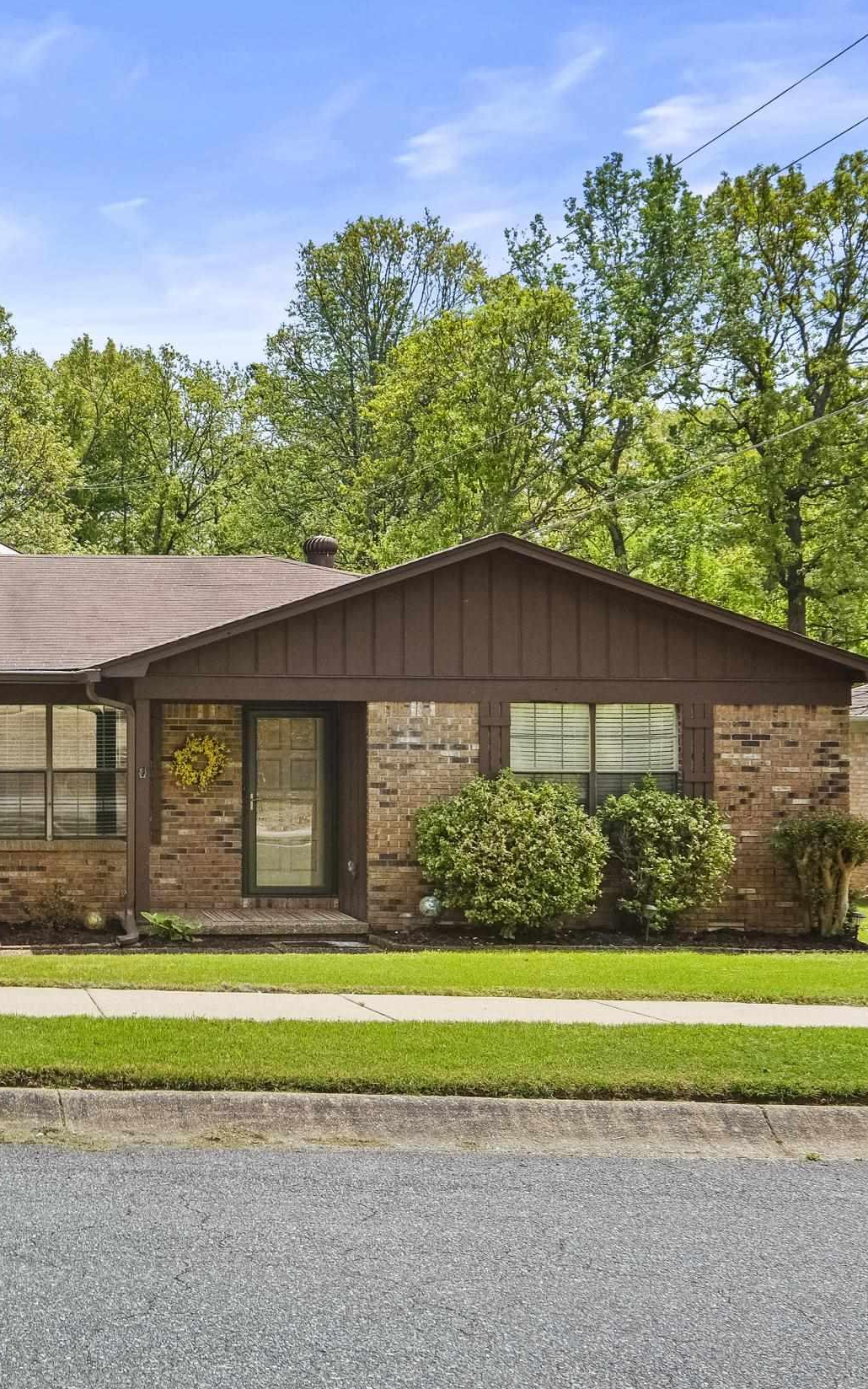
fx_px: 1930
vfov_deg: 39.6
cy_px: 700
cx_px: -90
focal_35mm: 51
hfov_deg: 23.7
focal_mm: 21.9
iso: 400
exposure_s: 1/200
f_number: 8
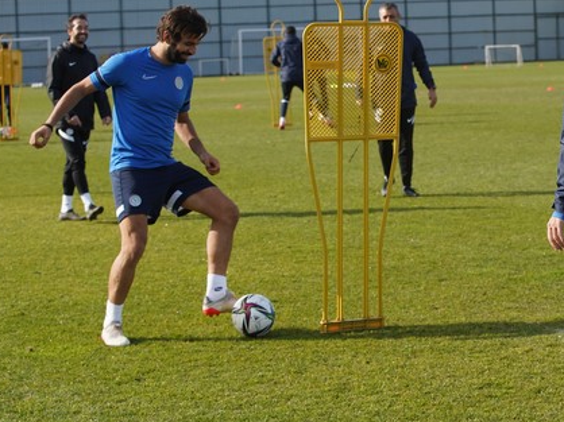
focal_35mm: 108
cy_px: 141
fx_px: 1759
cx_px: 434
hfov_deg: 18.1
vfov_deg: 13.7
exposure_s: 1/1000
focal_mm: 70
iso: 500
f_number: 5.6
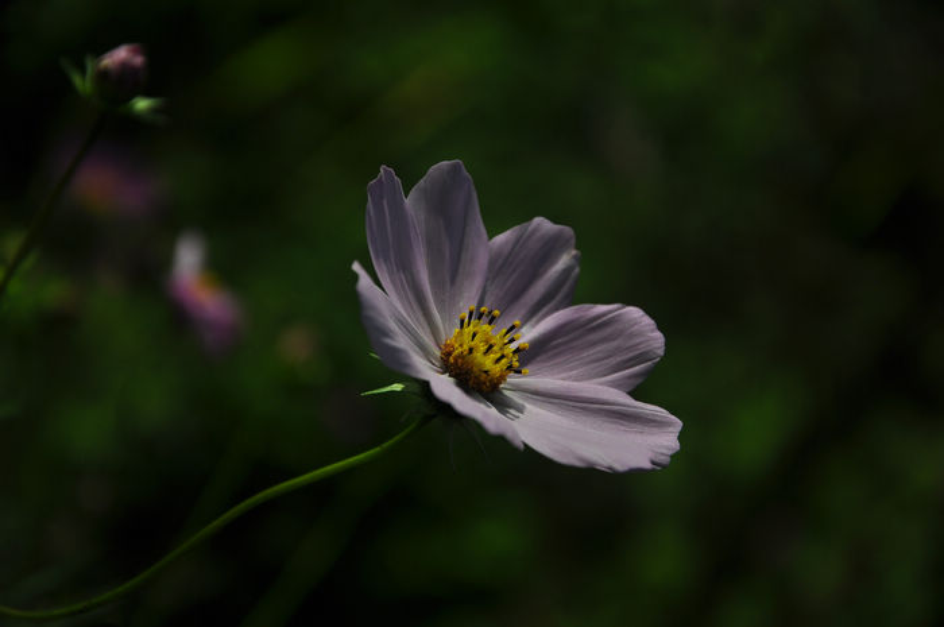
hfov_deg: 13.1
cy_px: 314
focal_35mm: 158
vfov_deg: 8.7
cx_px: 472
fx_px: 4125
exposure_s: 1/1000
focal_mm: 105
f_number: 5.6
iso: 200
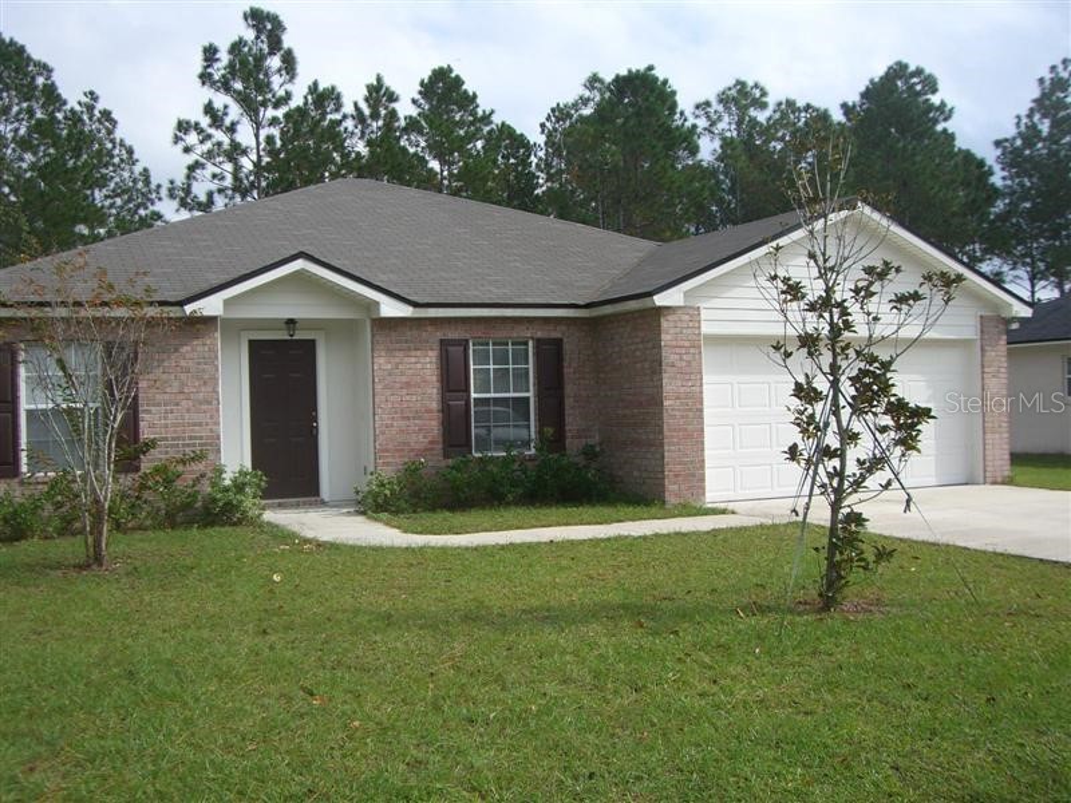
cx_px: 536
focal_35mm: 38
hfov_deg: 49.0
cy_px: 402
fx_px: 1176
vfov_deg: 37.7
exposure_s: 1/500
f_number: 4.3
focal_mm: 6.2
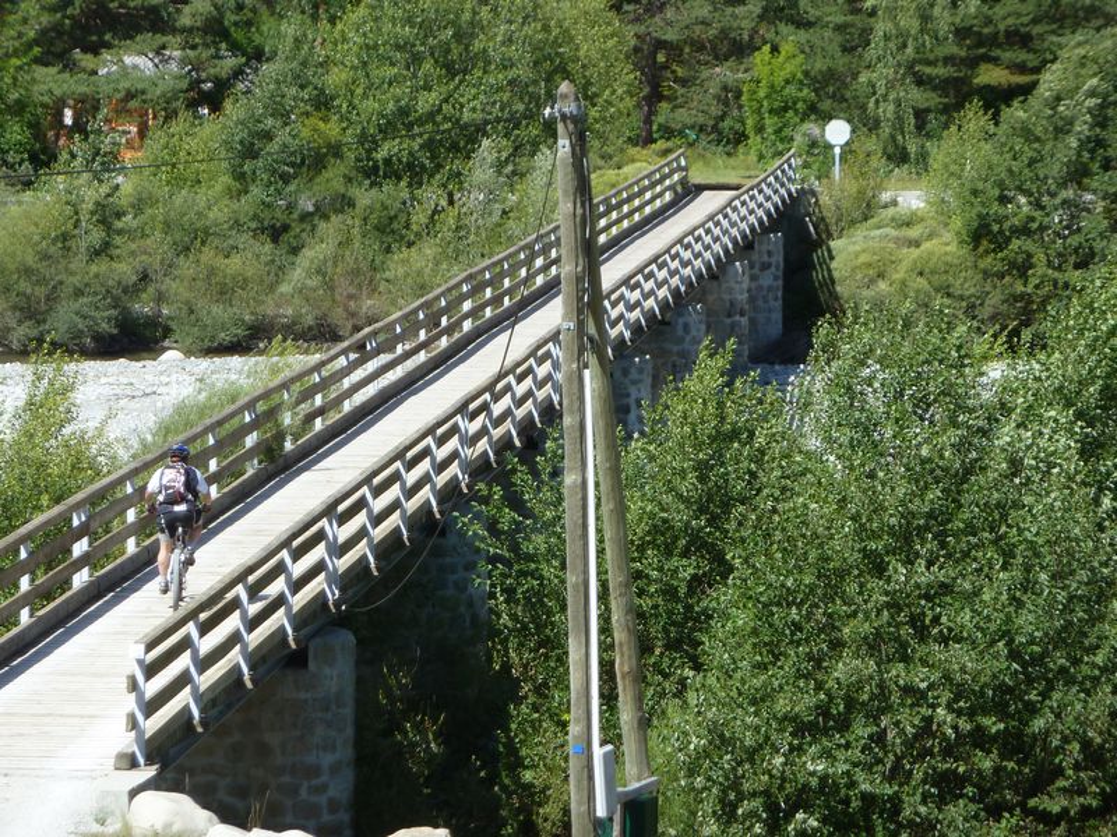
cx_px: 558
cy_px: 418
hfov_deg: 10.1
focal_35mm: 196
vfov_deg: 7.6
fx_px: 6325
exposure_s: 1/250
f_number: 4.5
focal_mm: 32.1
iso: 80
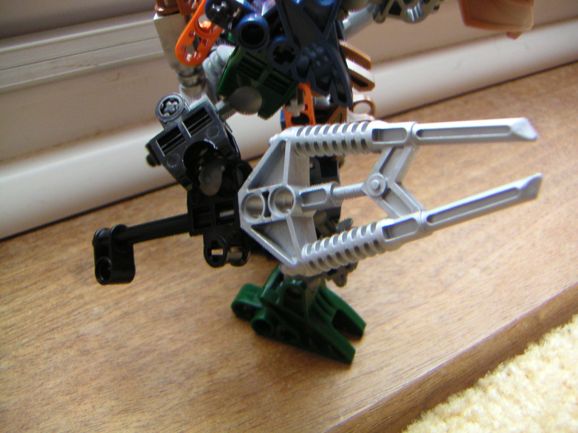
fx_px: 651
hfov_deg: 47.9
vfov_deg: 36.8
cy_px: 216
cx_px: 289
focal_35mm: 39
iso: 160
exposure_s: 1/45
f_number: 2.9
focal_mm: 5.1
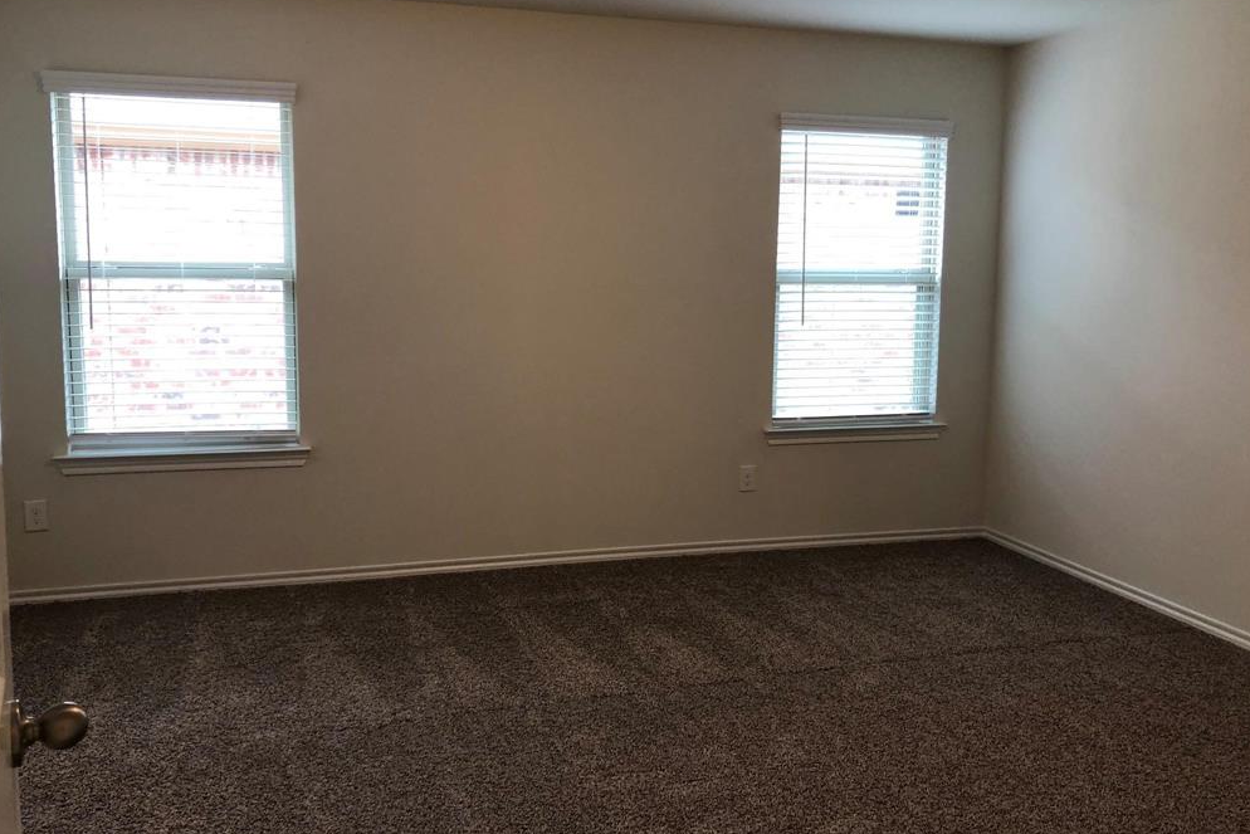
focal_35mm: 30
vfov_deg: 43.6
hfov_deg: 61.9
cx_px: 617
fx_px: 1042
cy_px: 384
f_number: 1.8
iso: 40
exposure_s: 1/24
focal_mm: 4
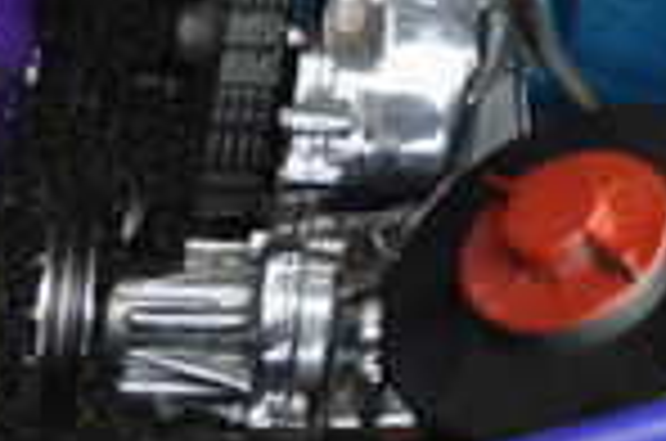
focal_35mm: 117
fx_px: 2160
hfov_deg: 15.0
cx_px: 1228
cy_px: -380
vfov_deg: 10.8
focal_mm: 18
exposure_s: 1/500
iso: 1100
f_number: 3.5
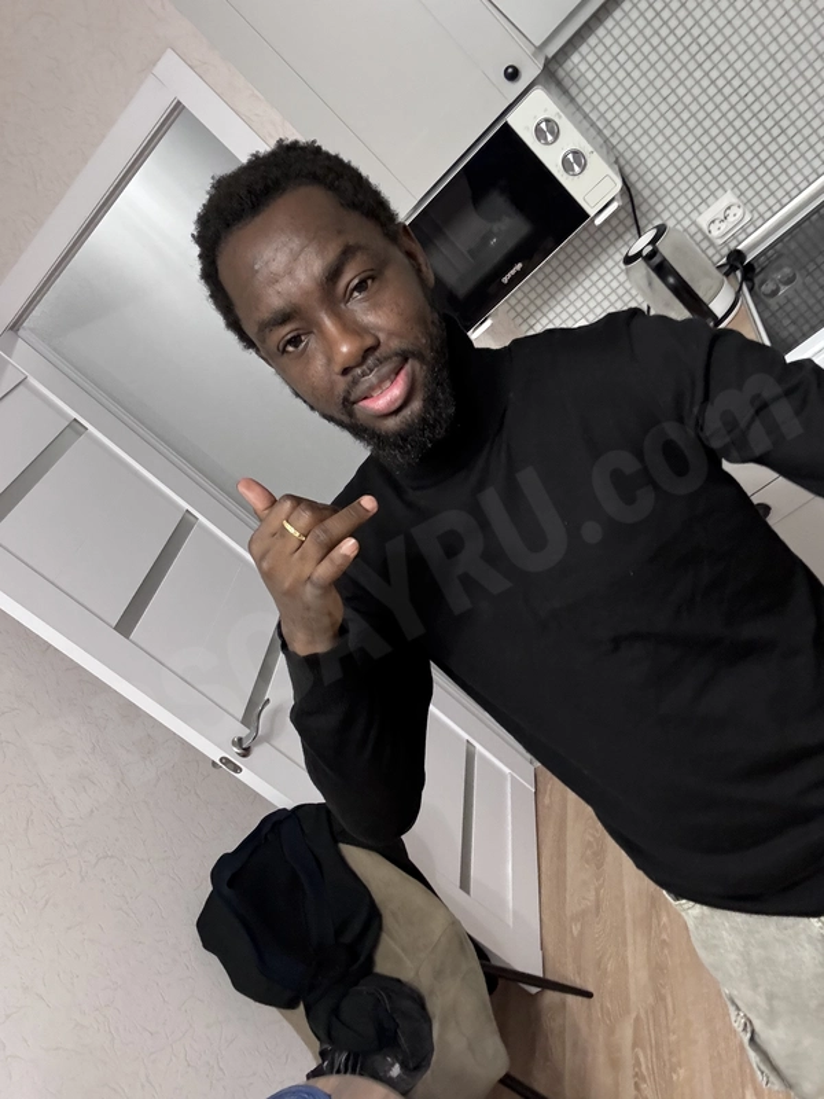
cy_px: 550
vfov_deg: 60.0
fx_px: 952
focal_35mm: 30
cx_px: 412
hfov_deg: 46.8
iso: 250
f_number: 1.9
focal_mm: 2.69
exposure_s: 1/50
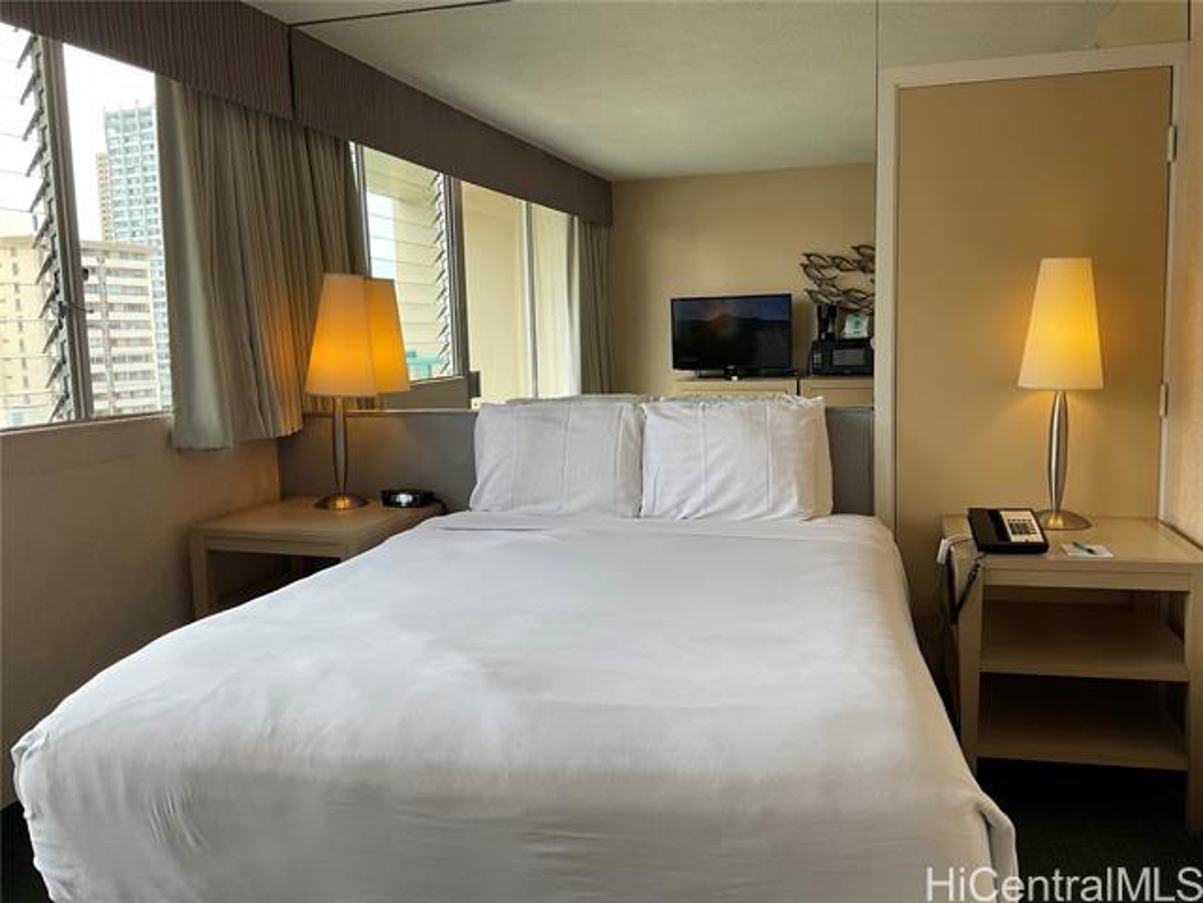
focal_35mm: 29
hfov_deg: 61.7
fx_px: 1008
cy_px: 452
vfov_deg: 48.2
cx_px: 602
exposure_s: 1/168
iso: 16
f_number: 1.8
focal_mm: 3
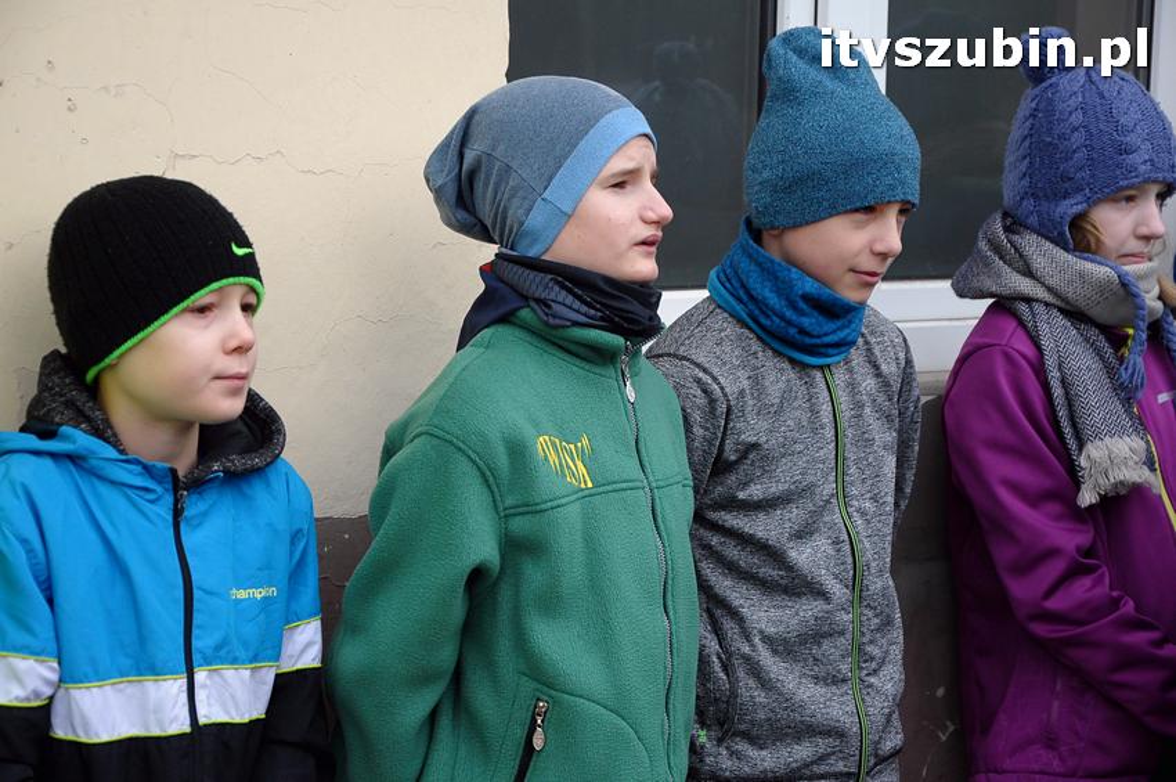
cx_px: 588
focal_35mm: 93
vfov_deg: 14.7
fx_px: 3035
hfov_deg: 21.9
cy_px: 391
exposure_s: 1/320
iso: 800
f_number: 5.3
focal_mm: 62
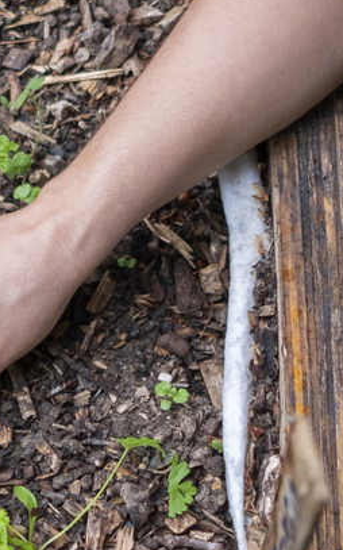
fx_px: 1647
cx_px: -138
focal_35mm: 110
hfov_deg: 11.5
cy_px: 373
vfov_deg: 18.9
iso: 200
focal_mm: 23
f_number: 2
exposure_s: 1/100
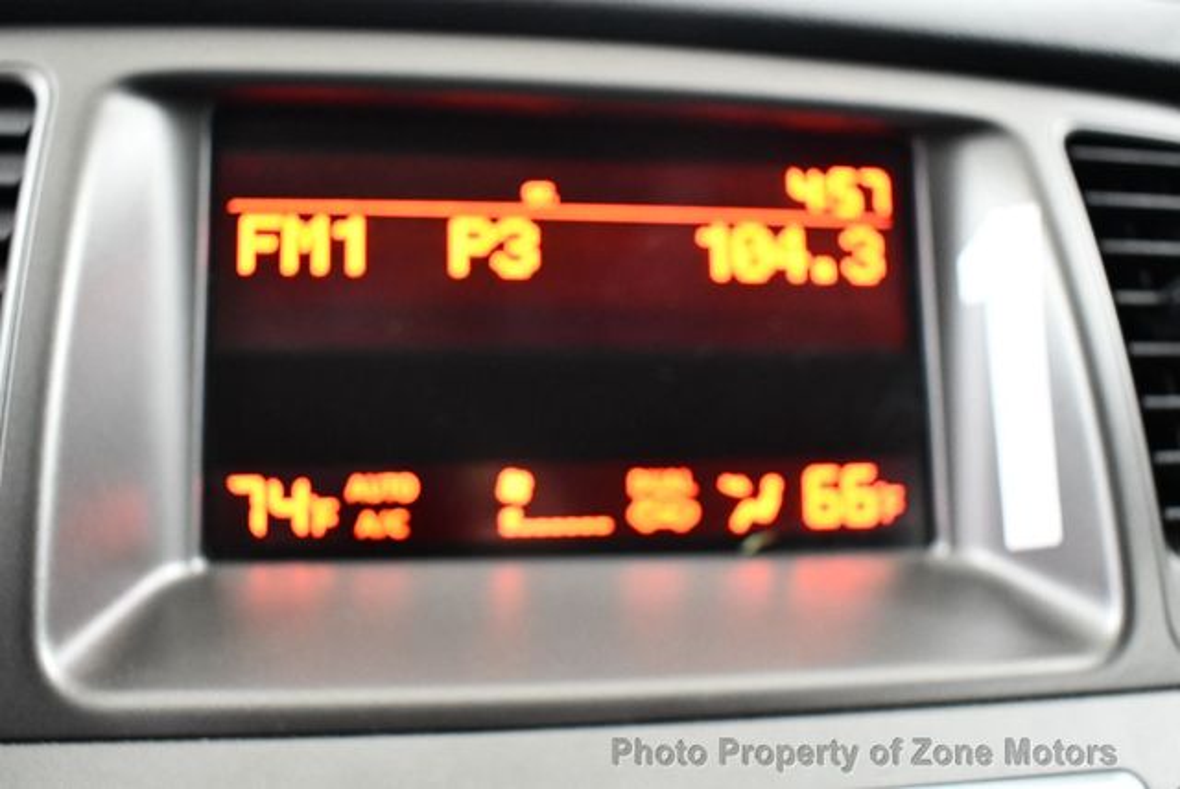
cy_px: 394
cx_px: 590
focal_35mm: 36
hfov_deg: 53.1
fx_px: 1181
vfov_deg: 36.9
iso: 3200
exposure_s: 1/60
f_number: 3.5
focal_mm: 18
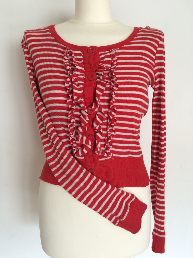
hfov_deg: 48.2
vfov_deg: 61.7
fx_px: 216
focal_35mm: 29
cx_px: 96
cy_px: 129
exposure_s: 1/30
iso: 80
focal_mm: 4.15
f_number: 2.2
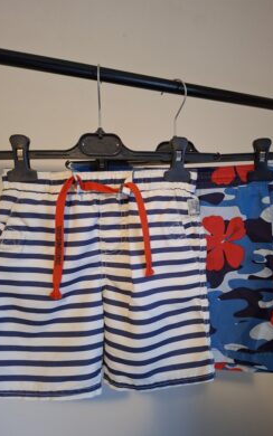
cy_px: 216
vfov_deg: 72.5
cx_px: 140
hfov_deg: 49.3
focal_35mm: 25
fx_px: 297
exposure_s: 1/25
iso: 800
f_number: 1.8
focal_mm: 5.54
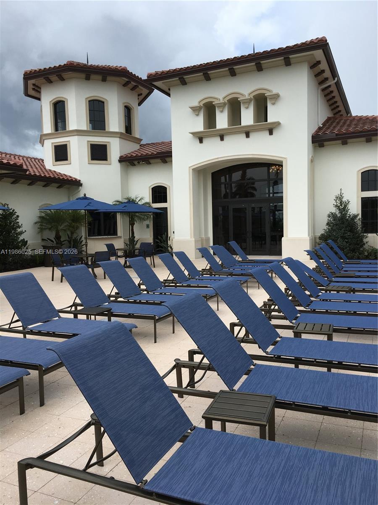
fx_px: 422
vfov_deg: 61.7
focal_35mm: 29
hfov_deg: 48.2
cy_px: 252
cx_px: 189
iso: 25
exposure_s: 1/974
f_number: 2.2
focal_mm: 4.15
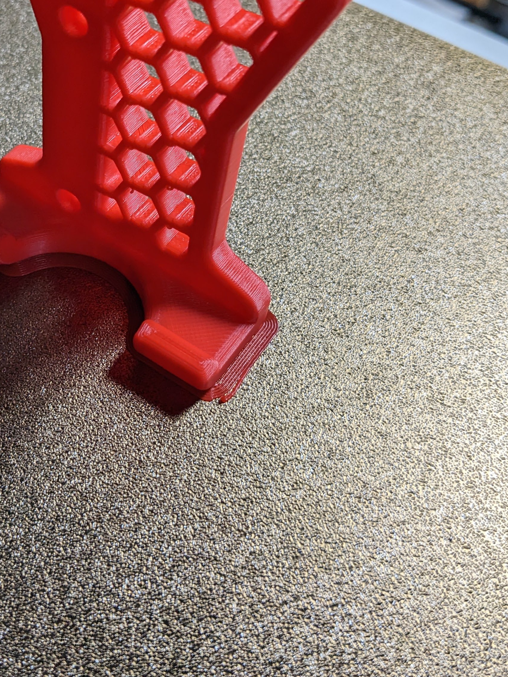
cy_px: 225
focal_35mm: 48
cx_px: 167
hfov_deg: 30.0
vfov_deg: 39.2
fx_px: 939
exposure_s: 1/60
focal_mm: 4.38
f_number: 1.73
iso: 75
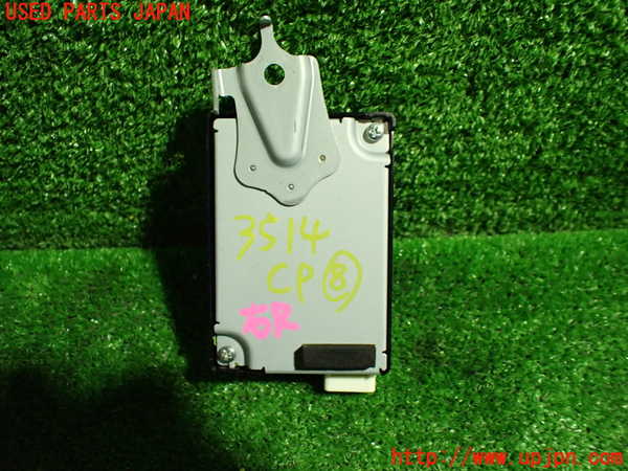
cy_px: 236
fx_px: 544
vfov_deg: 46.8
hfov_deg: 60.0
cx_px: 314
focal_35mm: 30
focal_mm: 5.4
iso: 800
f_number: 2.3
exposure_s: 1/100
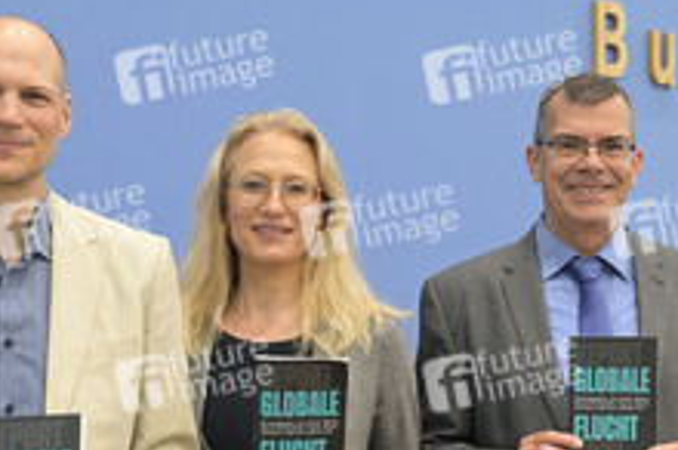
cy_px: 299
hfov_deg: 26.0
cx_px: 421
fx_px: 1467
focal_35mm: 78
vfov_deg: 17.4
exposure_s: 1/320
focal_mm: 38
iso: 5000
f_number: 5.6
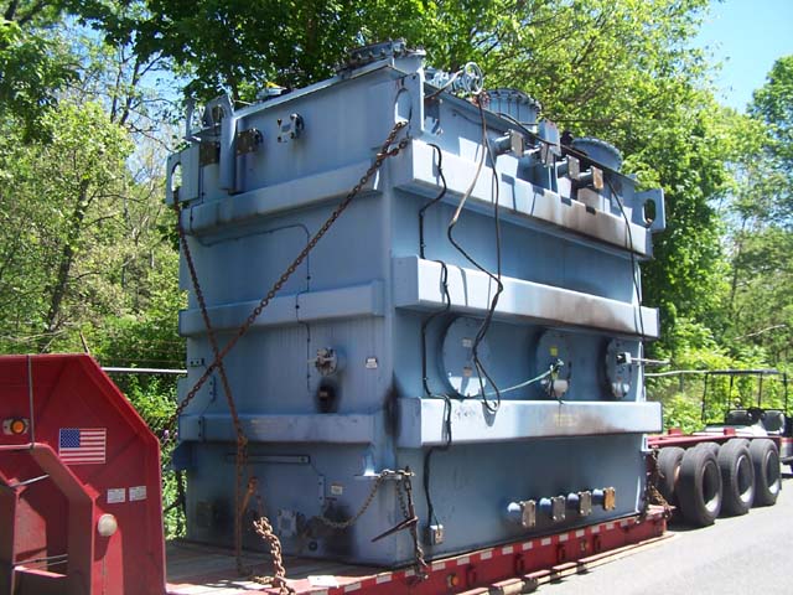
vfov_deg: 37.7
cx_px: 396
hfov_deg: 49.0
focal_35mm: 38
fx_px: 871
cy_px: 298
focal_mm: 6.3
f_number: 2.8
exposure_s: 1/500
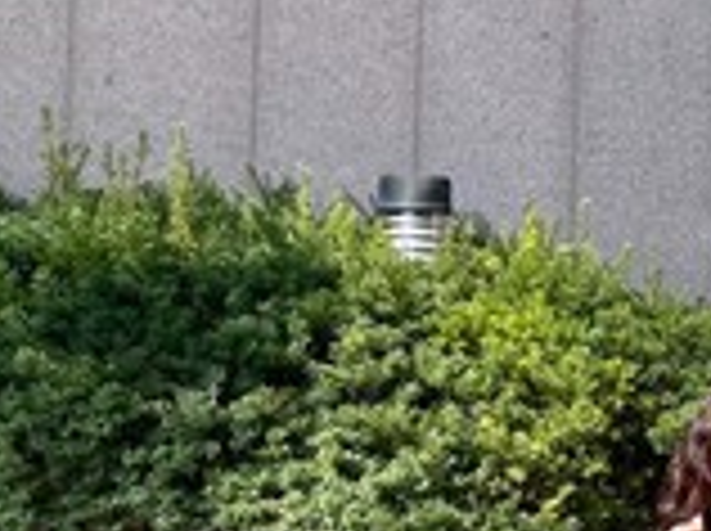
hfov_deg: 16.6
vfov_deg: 14.9
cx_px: 1274
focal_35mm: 99
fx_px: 2030
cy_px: 382
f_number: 1.6
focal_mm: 4.2
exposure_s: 1/2747
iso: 32
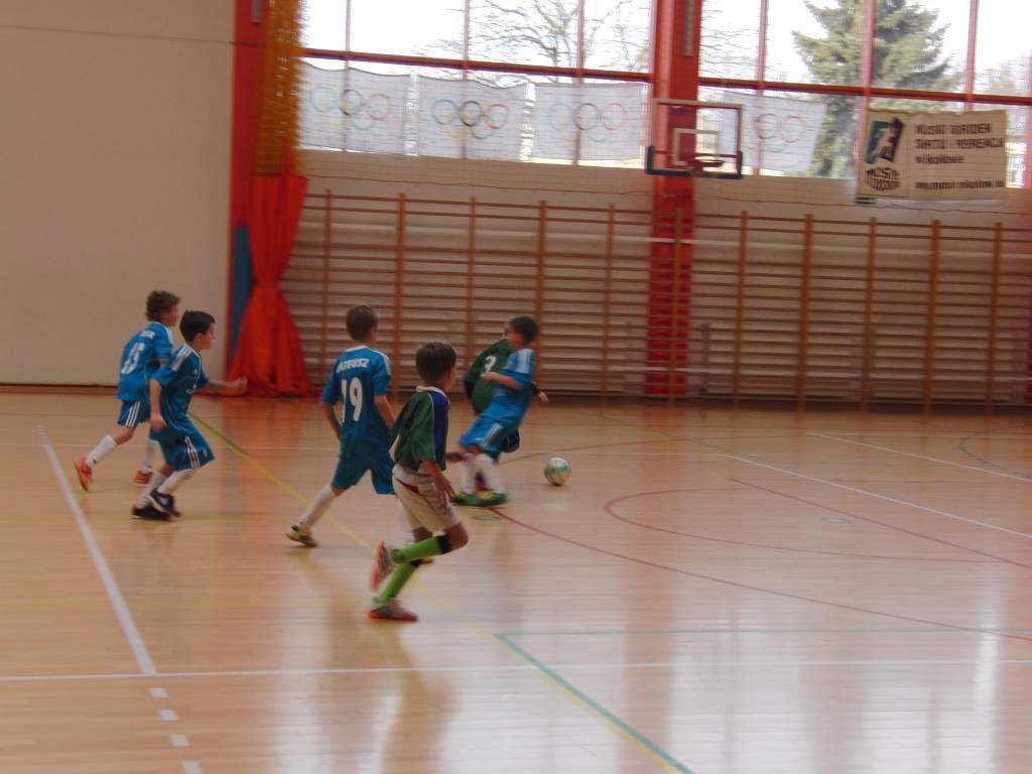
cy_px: 387
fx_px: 1908
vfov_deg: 22.9
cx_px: 516
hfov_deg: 30.3
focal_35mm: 64
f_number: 3.5
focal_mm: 11.4
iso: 100
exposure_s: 1/100
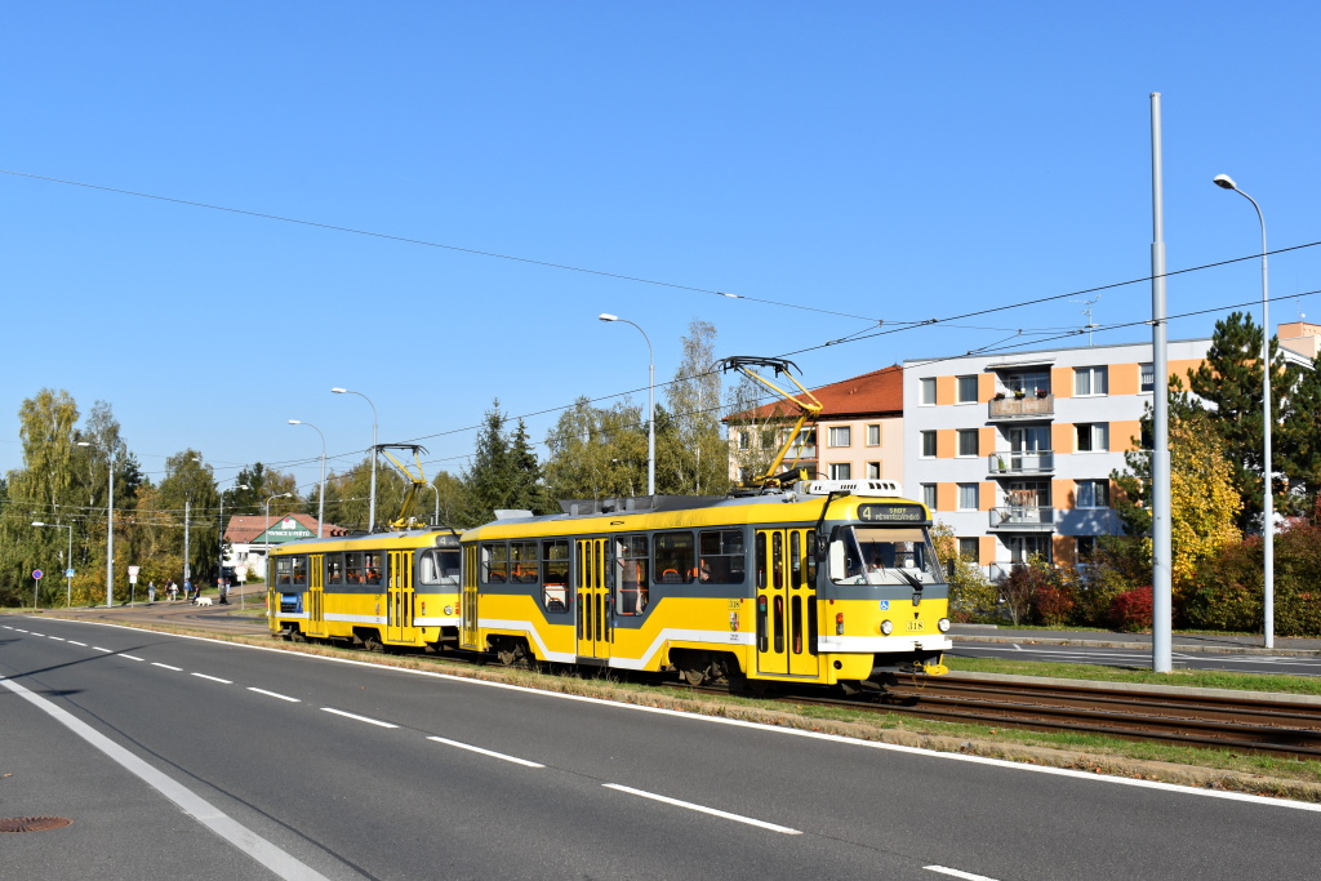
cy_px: 440
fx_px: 1321
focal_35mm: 36
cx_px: 660
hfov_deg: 53.1
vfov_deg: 36.9
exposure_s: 1/400
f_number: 10
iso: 200
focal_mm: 24
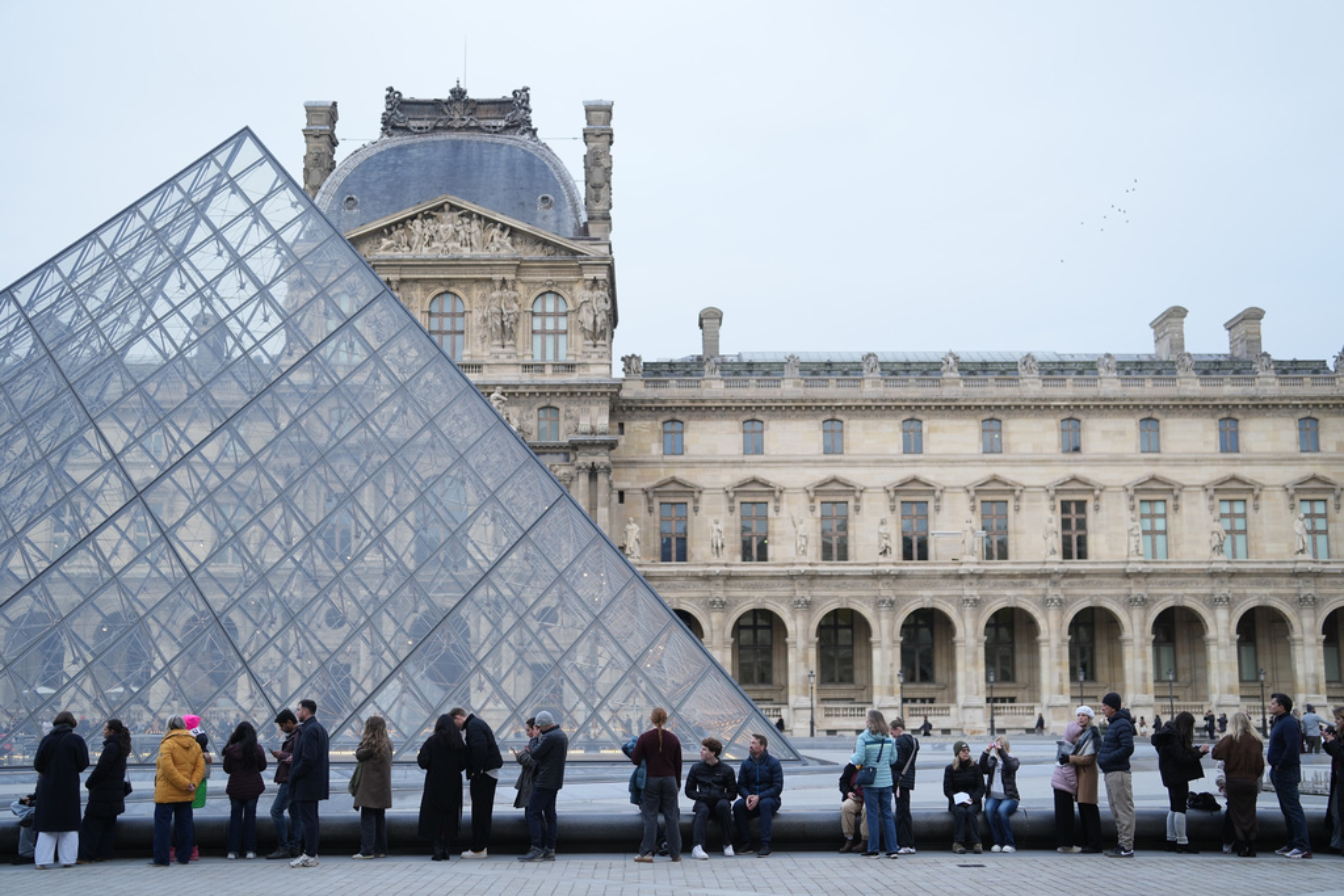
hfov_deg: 39.6
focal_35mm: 50
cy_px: 448
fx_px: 1867
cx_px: 672
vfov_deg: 27.0
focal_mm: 50
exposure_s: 1/800
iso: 320
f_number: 1.6
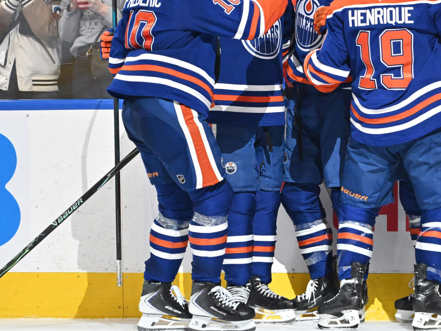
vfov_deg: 3.6
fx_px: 5262
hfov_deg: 4.8
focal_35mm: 413
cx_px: 348
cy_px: 125
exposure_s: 1/1250
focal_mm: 155
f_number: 5
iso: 2500
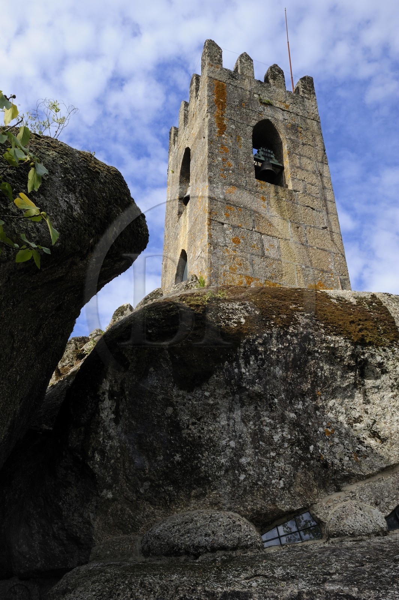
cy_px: 300
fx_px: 533
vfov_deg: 58.8
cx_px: 200
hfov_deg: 41.0
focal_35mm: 32
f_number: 20
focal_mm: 32
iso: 400
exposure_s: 1/60
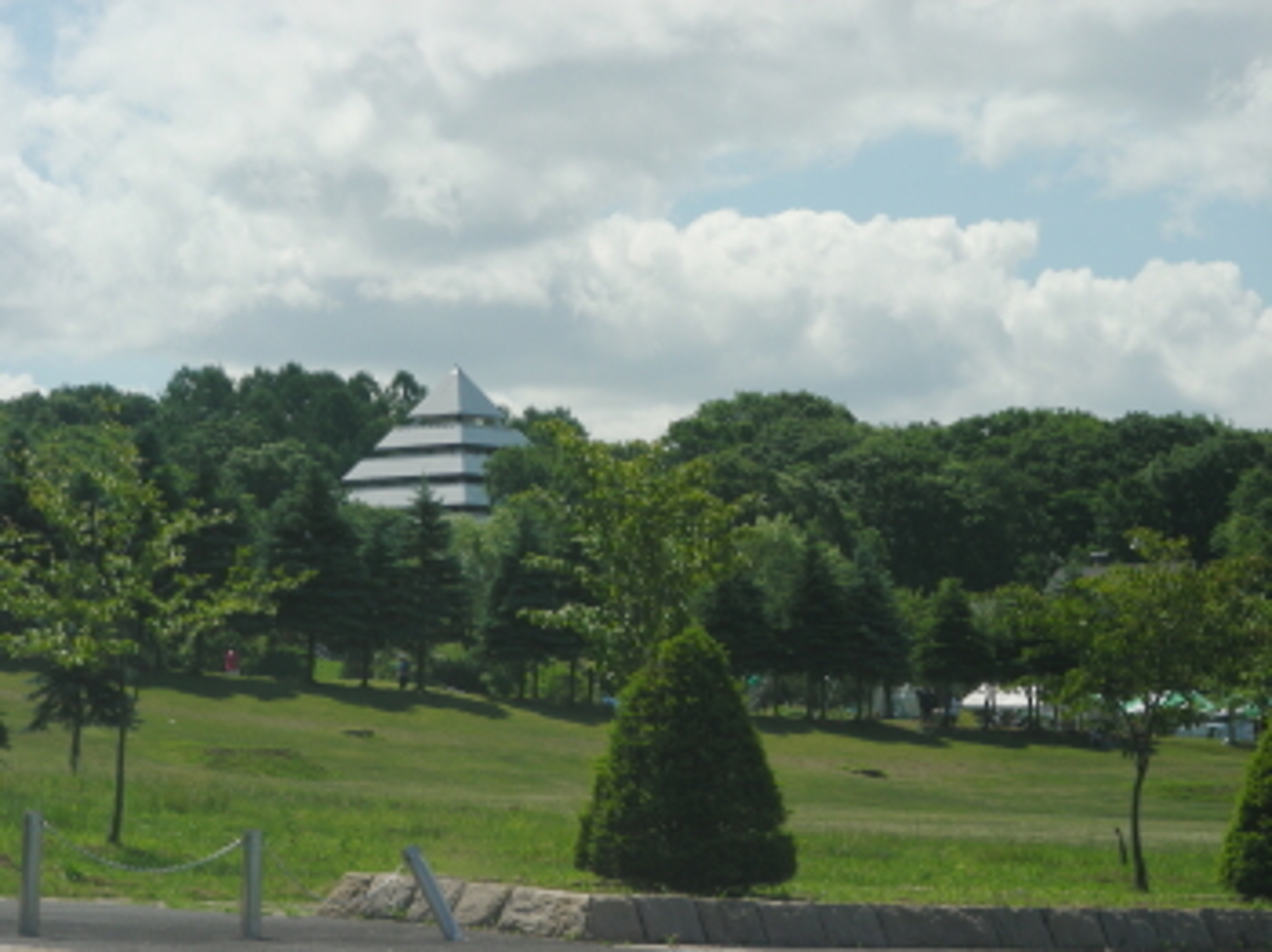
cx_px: 636
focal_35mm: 128
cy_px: 476
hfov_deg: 15.4
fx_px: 4700
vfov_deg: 11.6
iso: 50
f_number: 4
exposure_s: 1/534
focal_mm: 21.3
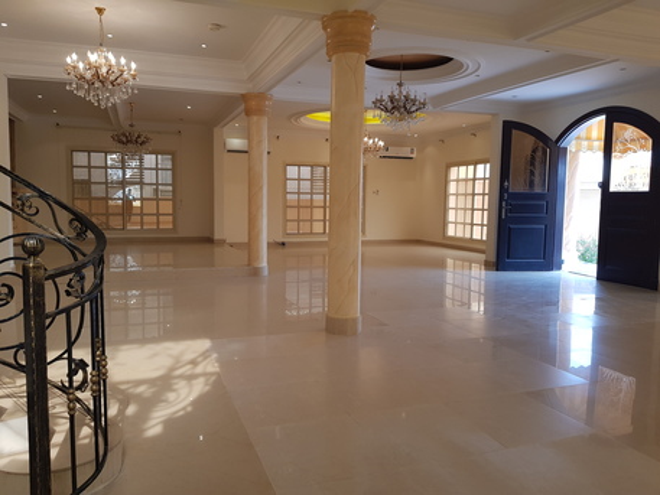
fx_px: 496
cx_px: 330
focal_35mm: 26
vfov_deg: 53.1
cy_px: 248
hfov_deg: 67.3
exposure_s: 1/100
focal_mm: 4.2
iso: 50
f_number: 1.7
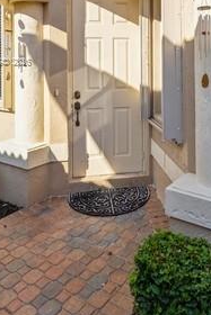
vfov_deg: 57.2
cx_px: 143
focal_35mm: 30
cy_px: 62
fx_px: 263
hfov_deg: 43.0
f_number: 9
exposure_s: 1/125
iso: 100
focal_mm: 14
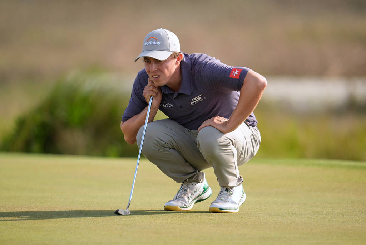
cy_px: 122
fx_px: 6103
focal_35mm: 600
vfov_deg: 2.3
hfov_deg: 3.4
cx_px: 183
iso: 250
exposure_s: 1/2000
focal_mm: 400
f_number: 2.8
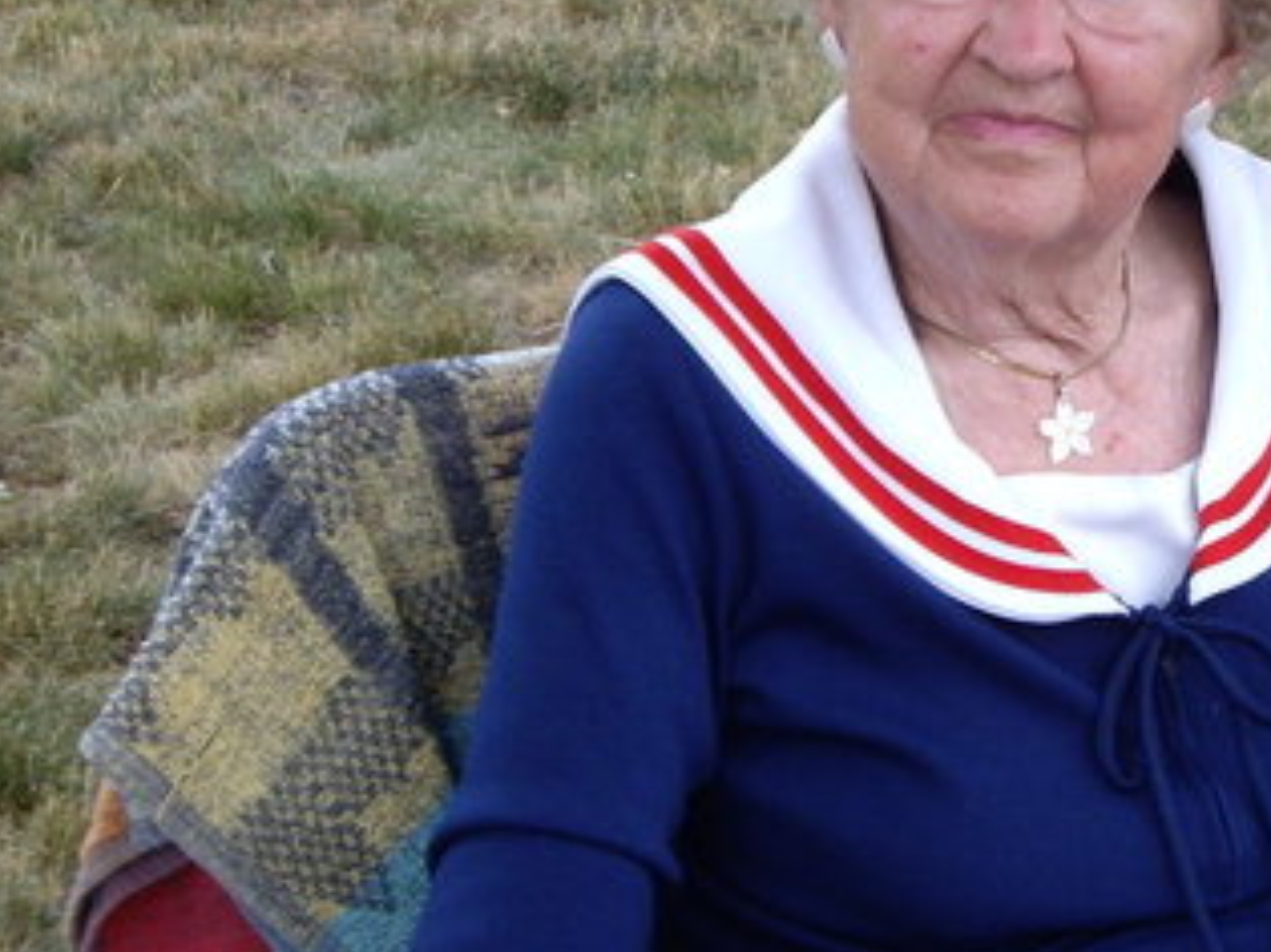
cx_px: 1190
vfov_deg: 11.1
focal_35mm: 134
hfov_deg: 14.5
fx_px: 4918
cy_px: 339
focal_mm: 10.7
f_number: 3.6
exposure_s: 1/250
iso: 100
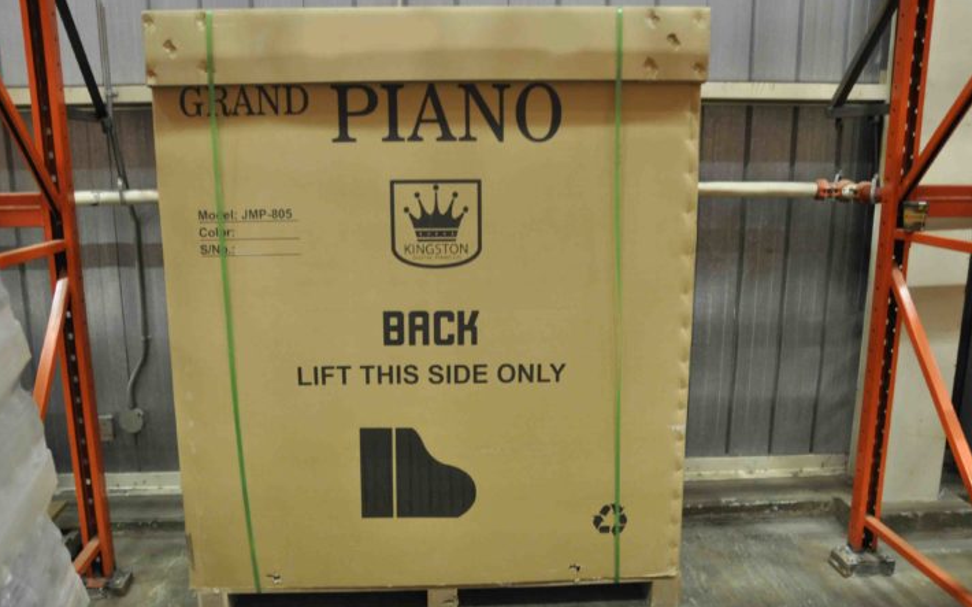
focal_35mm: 31
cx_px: 470
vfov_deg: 40.5
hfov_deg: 61.2
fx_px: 821
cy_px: 338
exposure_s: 1/30
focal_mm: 18
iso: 1000
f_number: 2.8
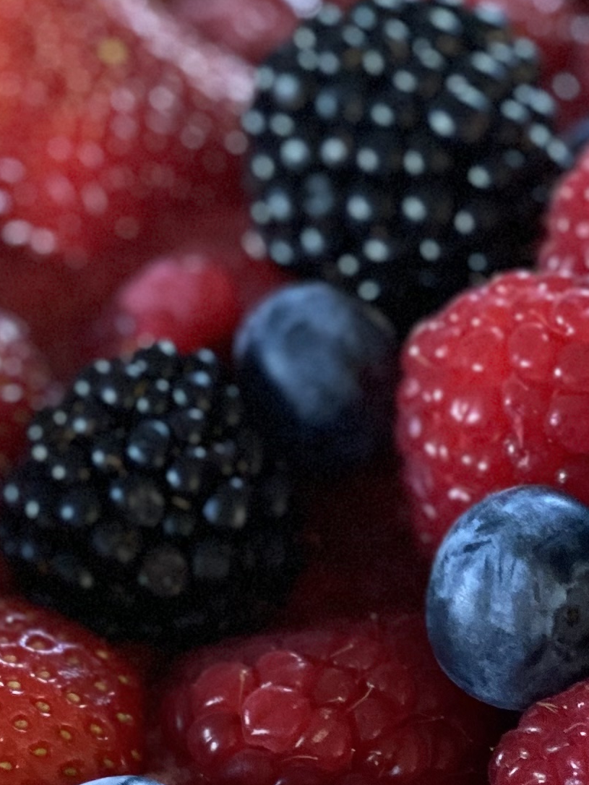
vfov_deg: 10.1
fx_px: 4377
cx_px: -118
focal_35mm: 193
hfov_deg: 7.6
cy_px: 992
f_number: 2
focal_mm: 6
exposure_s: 1/38
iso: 400
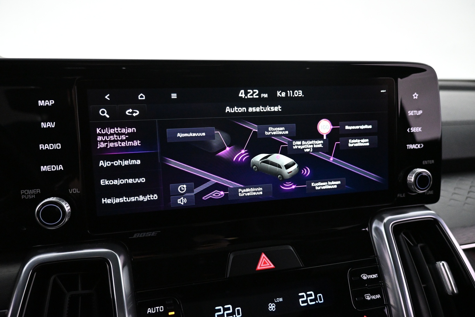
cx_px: 238
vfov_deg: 53.1
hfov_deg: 73.7
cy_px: 158
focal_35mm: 24
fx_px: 317
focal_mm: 16
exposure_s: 1/80
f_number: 3.5
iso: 4000
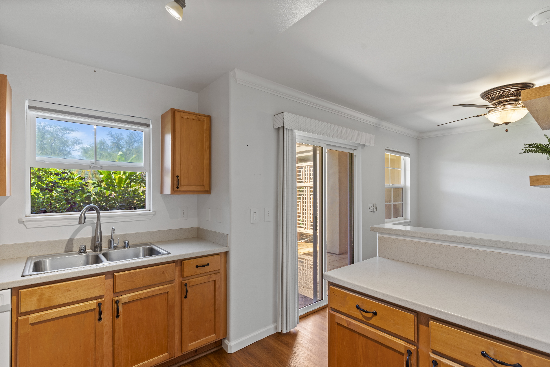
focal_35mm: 17
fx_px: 260
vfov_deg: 70.4
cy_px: 184
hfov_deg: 93.3
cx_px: 275
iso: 100
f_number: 8
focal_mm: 17
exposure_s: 1/2
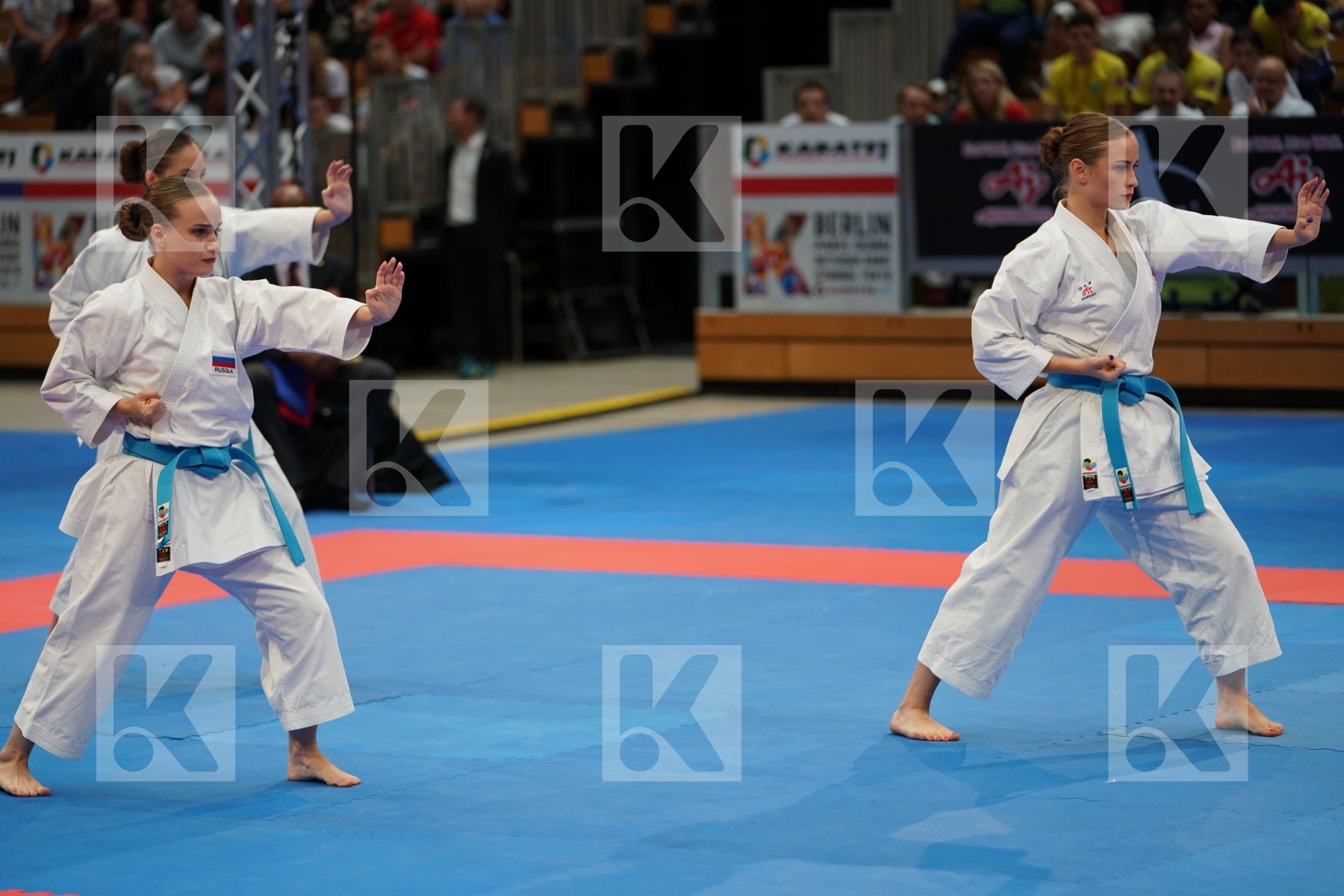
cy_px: 448
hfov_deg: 16.4
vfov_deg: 11.0
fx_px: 4666
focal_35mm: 125
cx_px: 672
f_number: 2.8
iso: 800
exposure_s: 1/500
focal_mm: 125
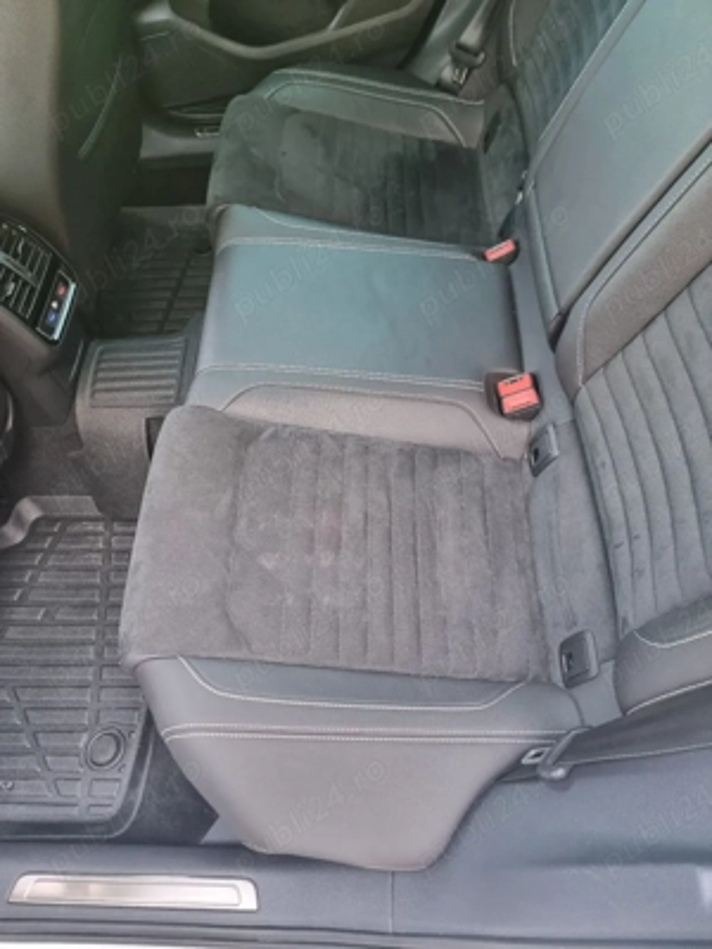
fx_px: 658
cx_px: 356
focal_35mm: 24
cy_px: 474
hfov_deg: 56.8
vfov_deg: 71.6
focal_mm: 6.7
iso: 400
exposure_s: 1/50
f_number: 1.8
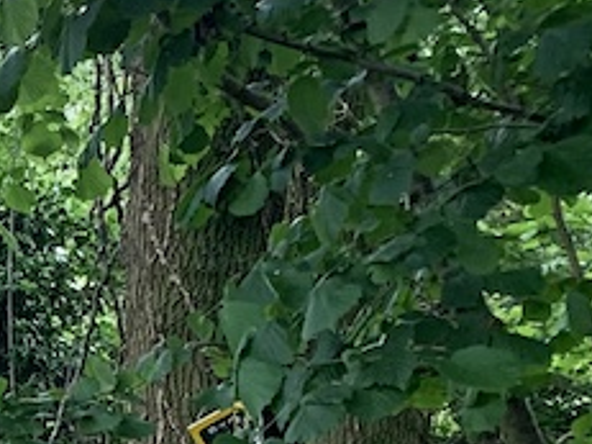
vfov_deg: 10.2
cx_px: -874
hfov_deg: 11.7
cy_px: 870
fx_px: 2308
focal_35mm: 135
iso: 80
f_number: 1.8
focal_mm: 4.25
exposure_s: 1/121
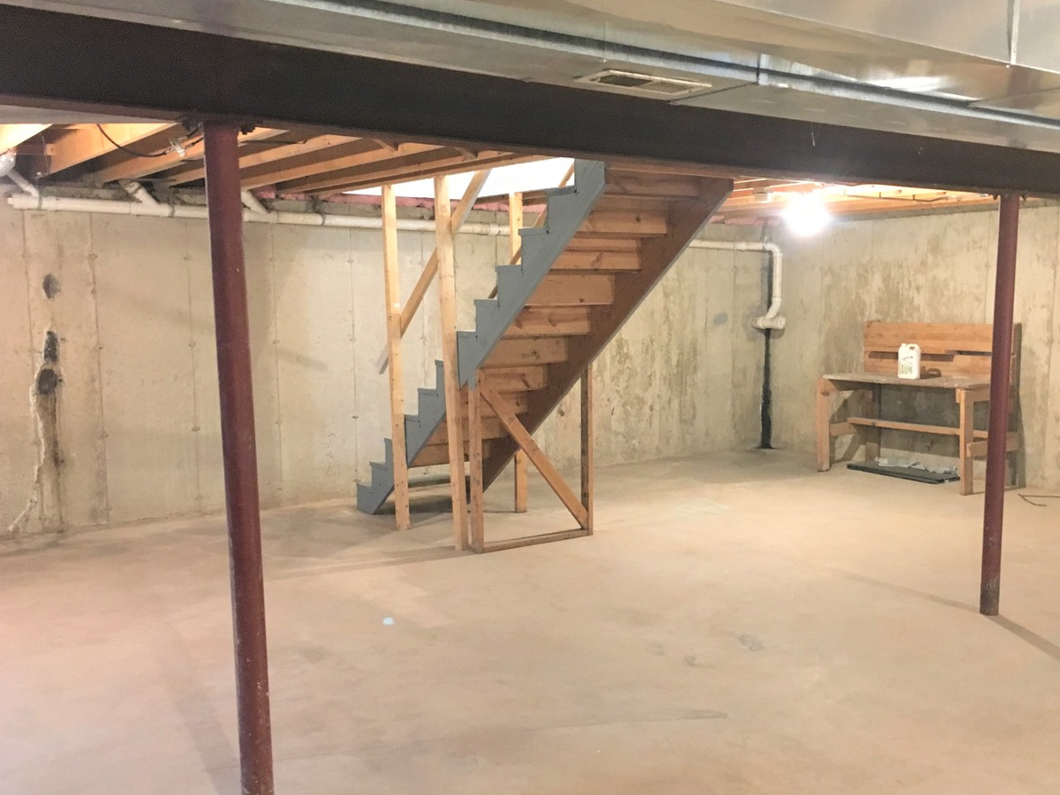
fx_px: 1072
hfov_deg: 52.5
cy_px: 430
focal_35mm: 35
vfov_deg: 40.7
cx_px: 602
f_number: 2.2
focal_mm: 4.15
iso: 400
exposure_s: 1/15
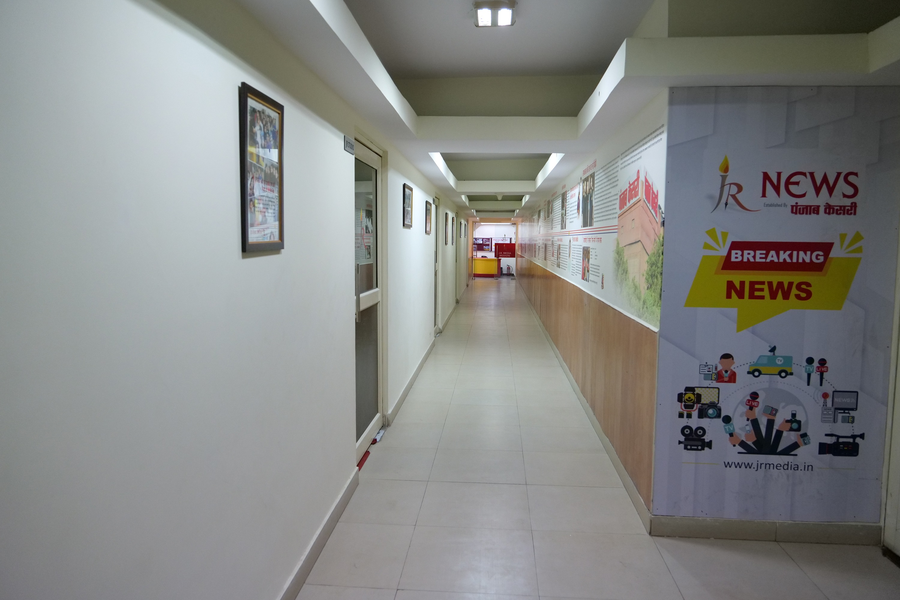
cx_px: 450
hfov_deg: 73.7
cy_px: 300
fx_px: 600
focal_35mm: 24
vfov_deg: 53.1
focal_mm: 24
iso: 5000
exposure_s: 1/160
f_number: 4
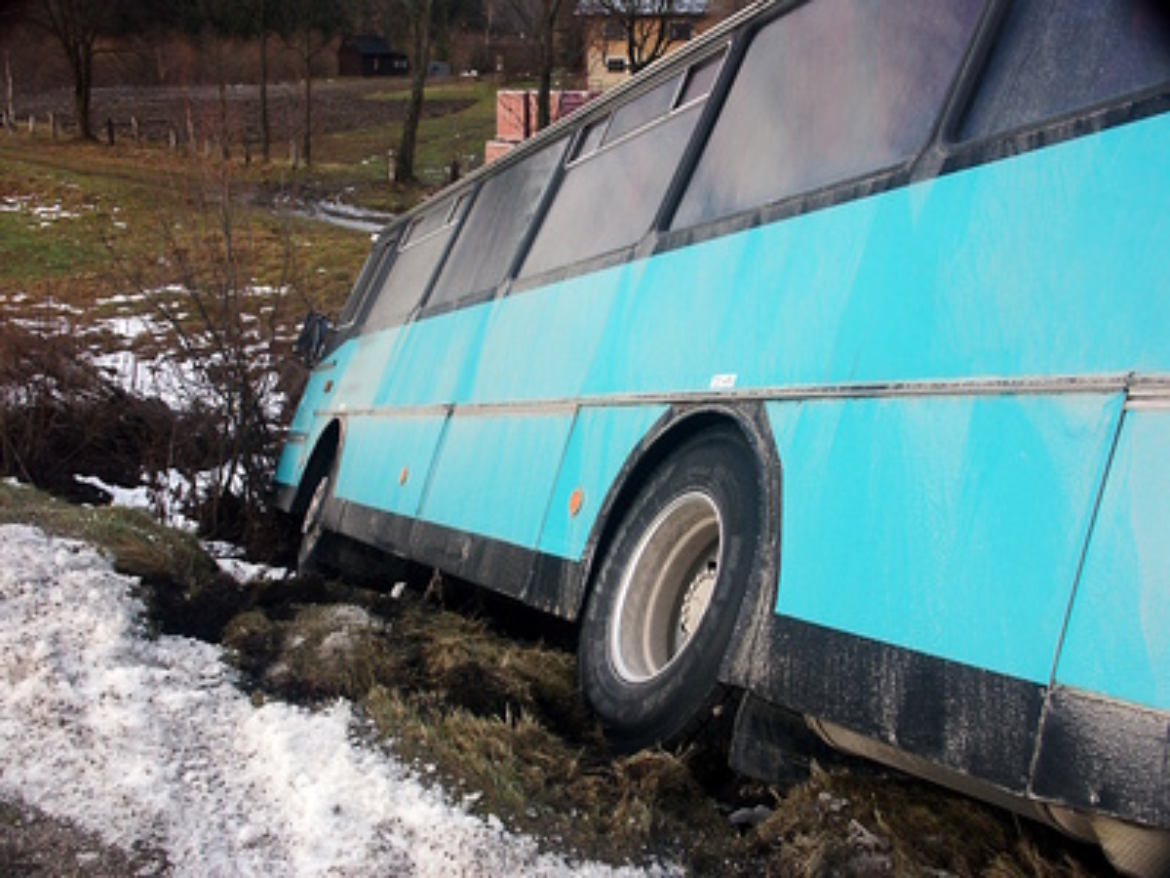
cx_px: 585
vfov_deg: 37.7
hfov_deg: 49.0
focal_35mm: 38
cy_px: 439
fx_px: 1284
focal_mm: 9.8
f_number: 4.5
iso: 100
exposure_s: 1/60
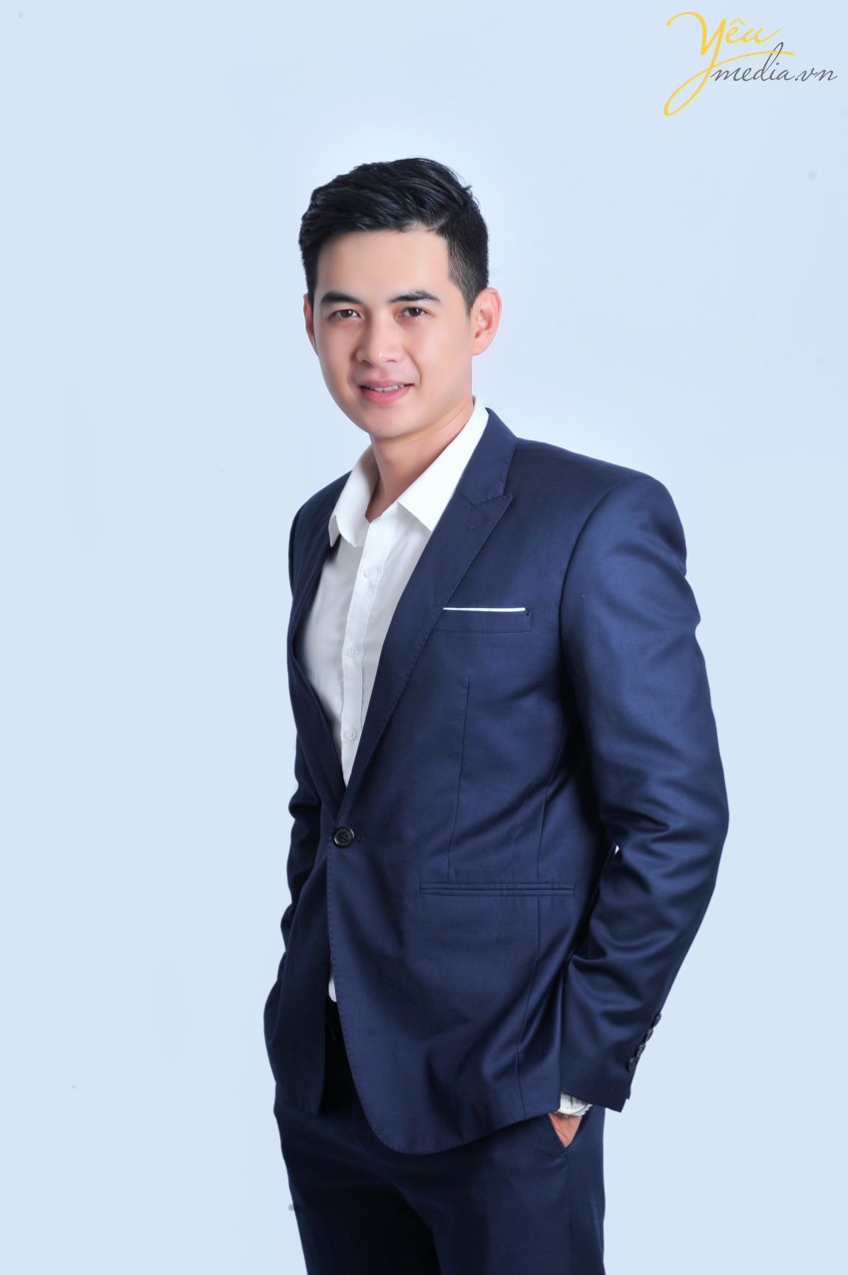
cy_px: 638
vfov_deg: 28.9
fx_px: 2476
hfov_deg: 19.4
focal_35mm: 70
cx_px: 424
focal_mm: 70
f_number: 13
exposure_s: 1/125
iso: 200
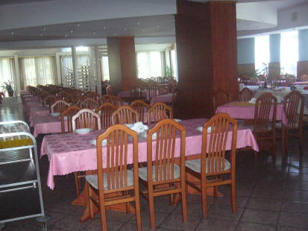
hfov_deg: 47.8
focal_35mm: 39
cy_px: 112
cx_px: 142
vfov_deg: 36.8
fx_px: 347
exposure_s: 1/60
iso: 400
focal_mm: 5.8
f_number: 2.8
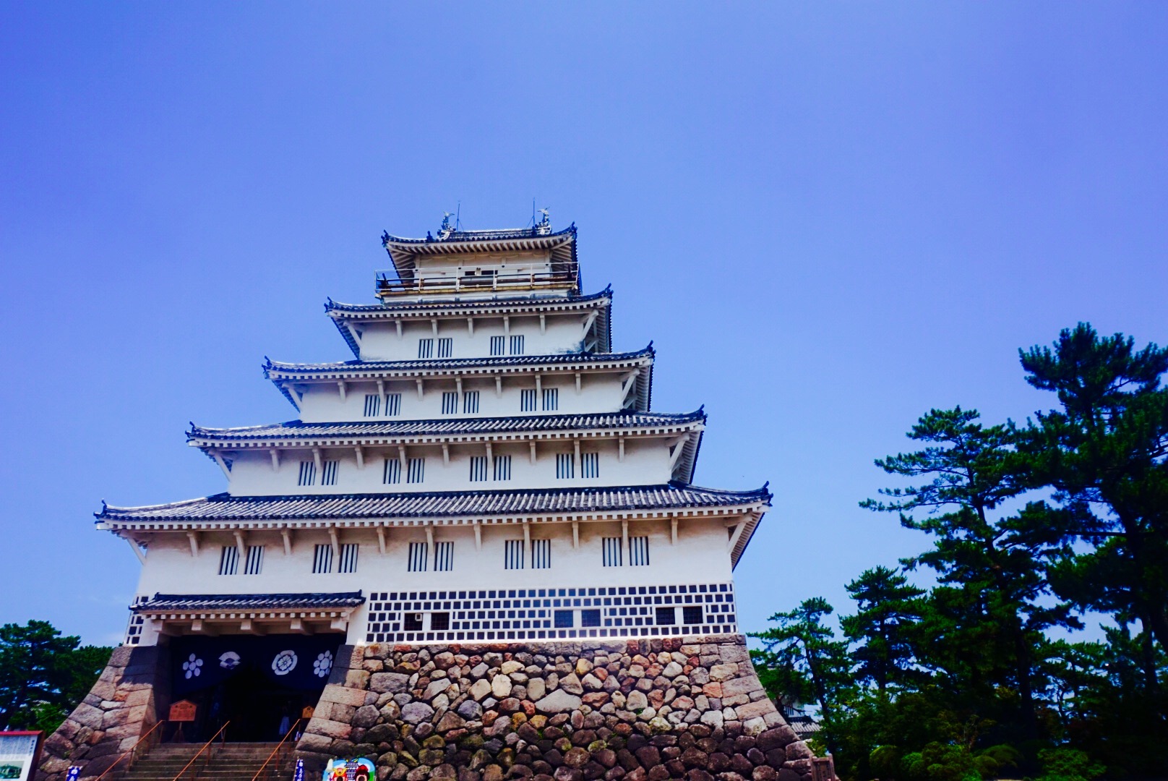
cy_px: 390
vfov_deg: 53.2
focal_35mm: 24
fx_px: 779
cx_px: 584
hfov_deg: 73.7
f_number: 14
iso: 100
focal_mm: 16
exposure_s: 1/125
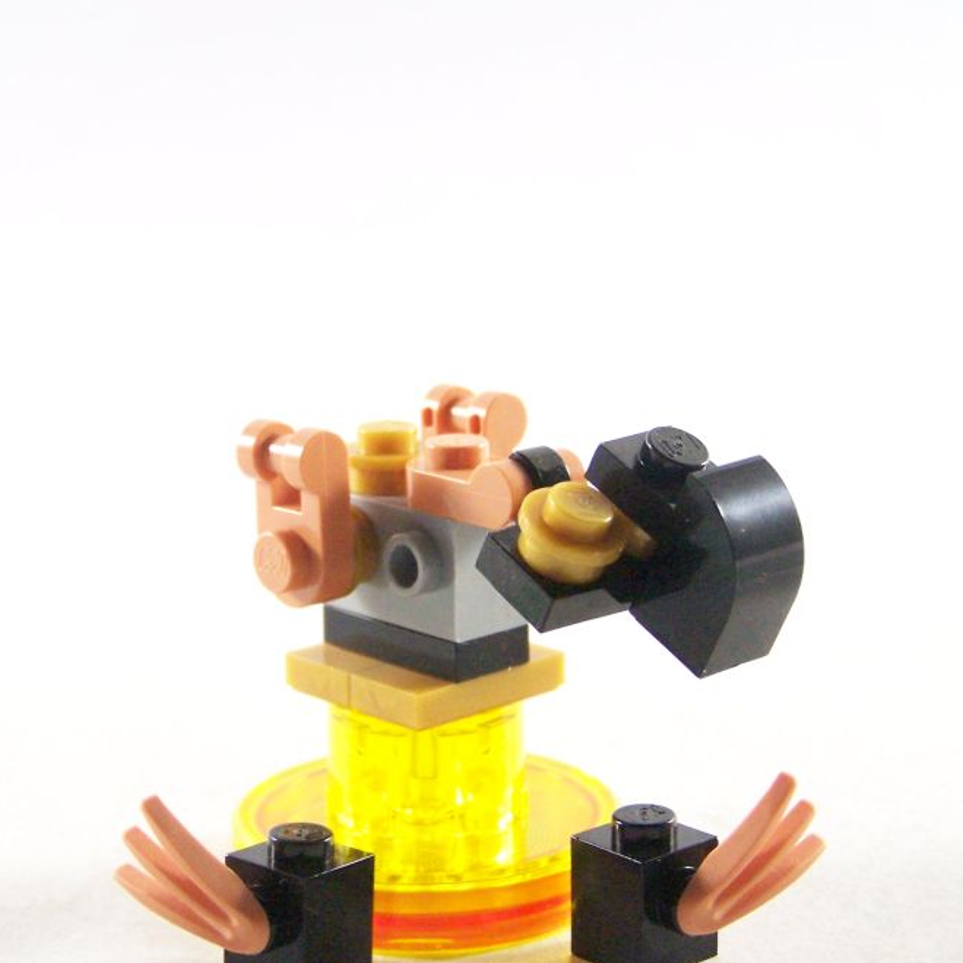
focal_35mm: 81
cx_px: 415
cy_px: 504
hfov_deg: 21.4
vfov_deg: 21.4
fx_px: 2549
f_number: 3.1
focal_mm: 9.8
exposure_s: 1/60
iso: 400
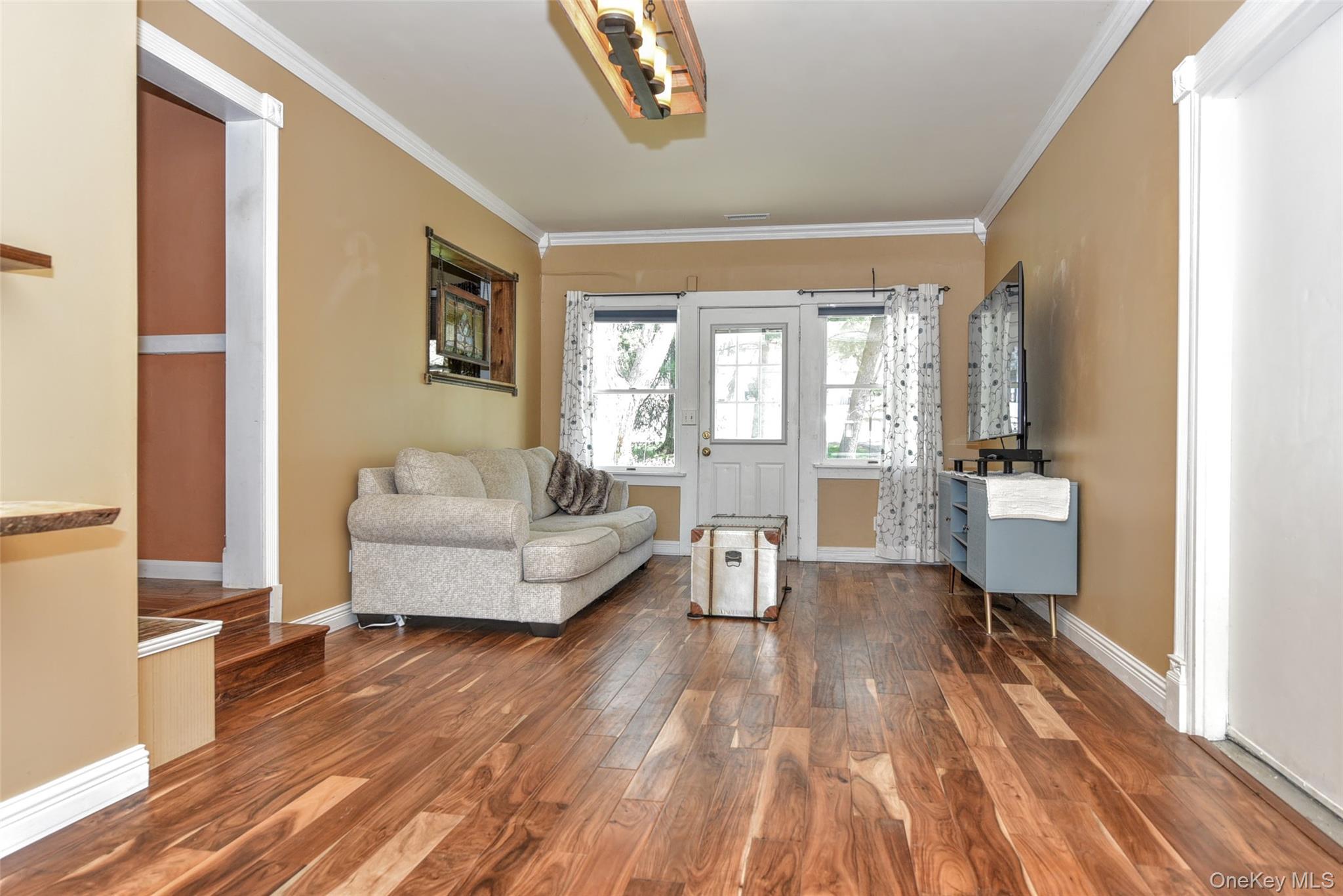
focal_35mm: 22
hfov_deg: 78.6
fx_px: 821
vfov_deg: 57.2
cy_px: 448
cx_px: 672
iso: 800
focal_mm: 22
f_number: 4.8
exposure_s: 1/90
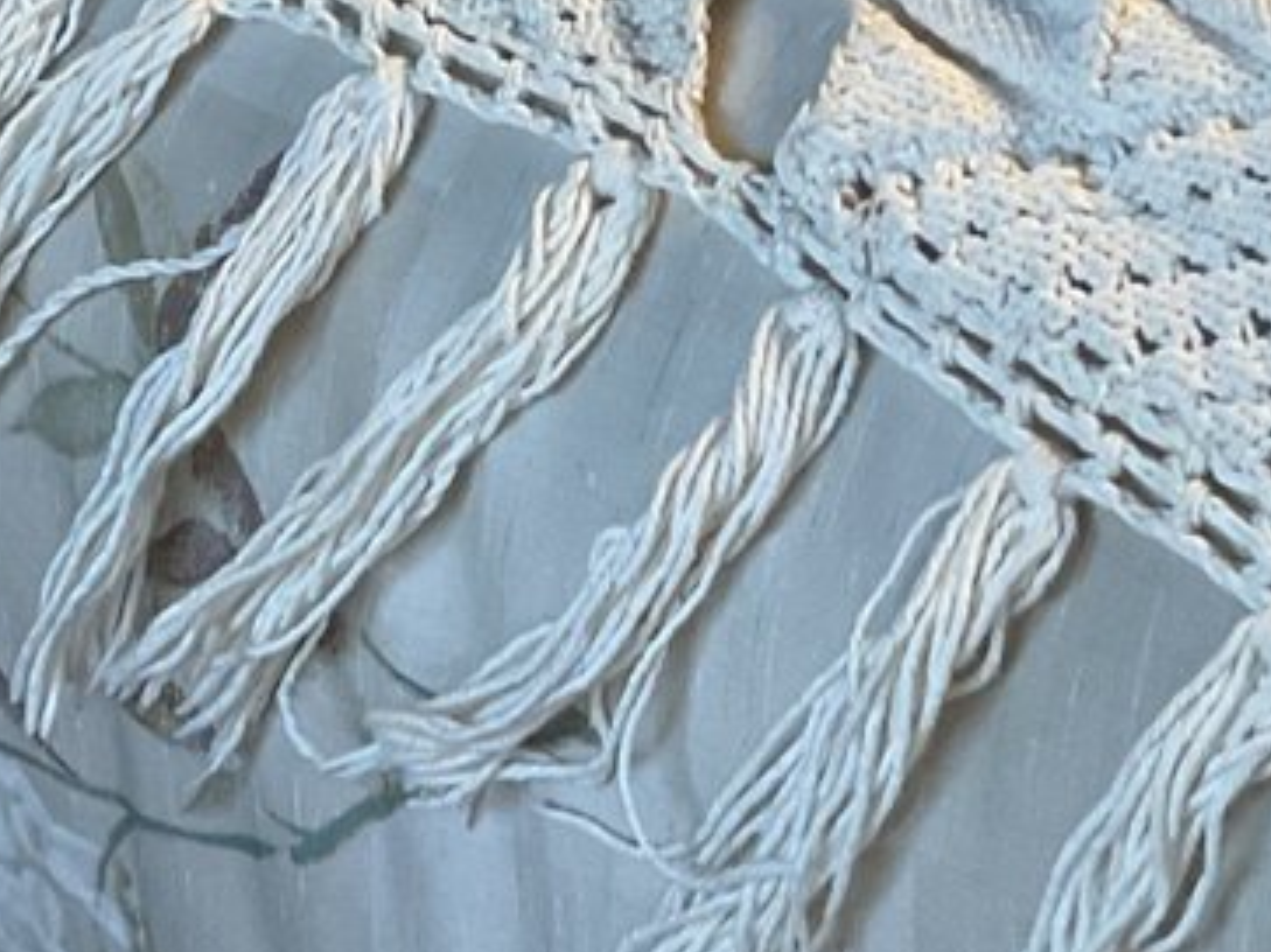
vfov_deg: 11.7
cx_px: 856
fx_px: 4441
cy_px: -509
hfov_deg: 16.2
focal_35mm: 121
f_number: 1.8
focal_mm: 3
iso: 100
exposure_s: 1/60
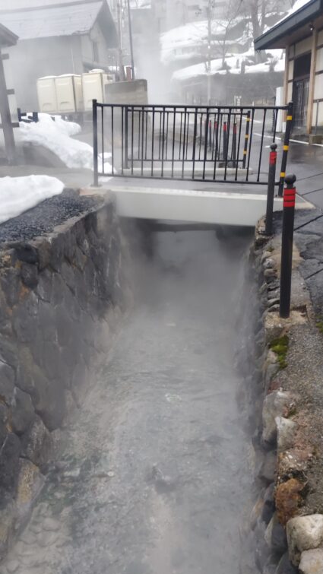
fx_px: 517
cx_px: 146
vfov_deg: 57.6
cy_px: 341
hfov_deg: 34.6
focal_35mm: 34
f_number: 1.88
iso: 357
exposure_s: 1/100
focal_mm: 5.56
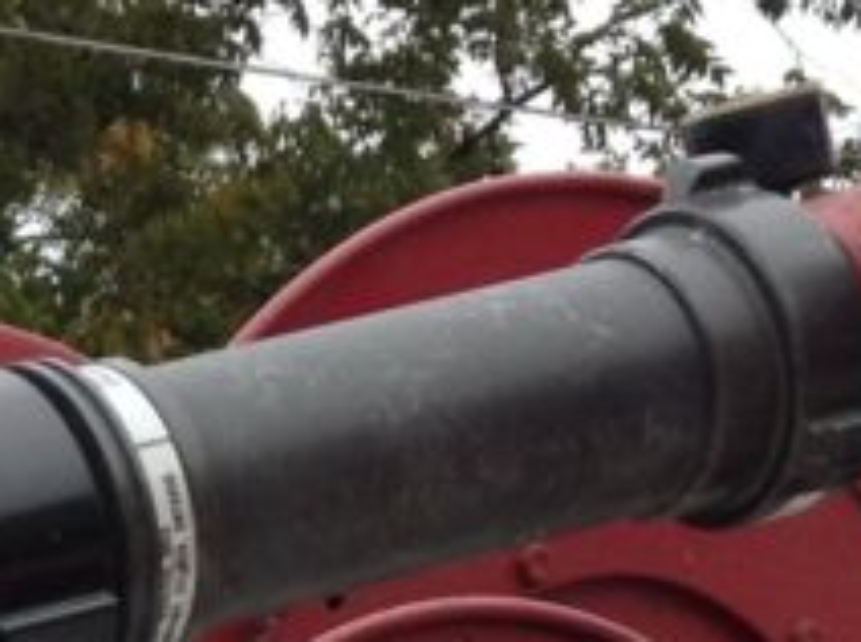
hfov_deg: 10.7
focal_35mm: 182
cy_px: 991
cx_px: -227
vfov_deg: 8.0
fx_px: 4517
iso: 25
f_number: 2.4
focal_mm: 3.3
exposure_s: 1/142
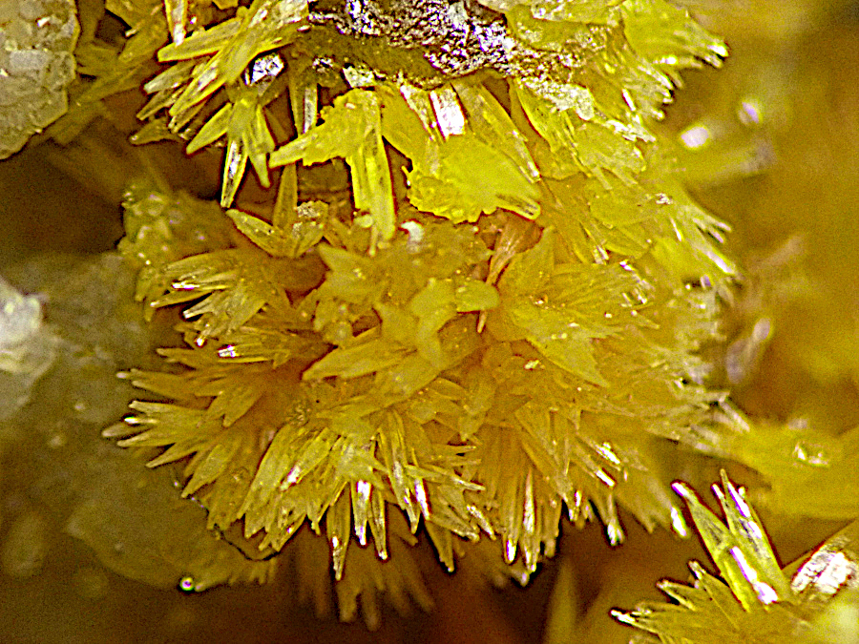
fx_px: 2482
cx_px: 430
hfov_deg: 19.6
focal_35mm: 100
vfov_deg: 14.8
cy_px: 322
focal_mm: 18
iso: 400
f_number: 5.7
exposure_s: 1/125
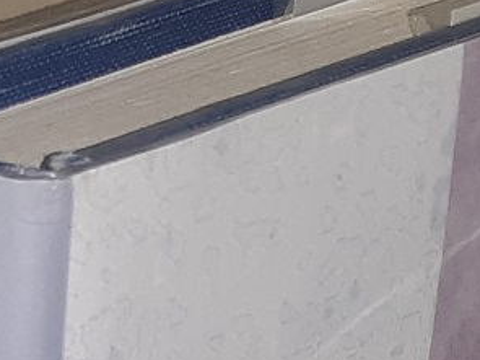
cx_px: 5
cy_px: 901
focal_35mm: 196
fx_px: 2717
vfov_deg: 7.1
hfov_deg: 10.0
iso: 40
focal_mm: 3.7
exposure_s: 1/144
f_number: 1.7
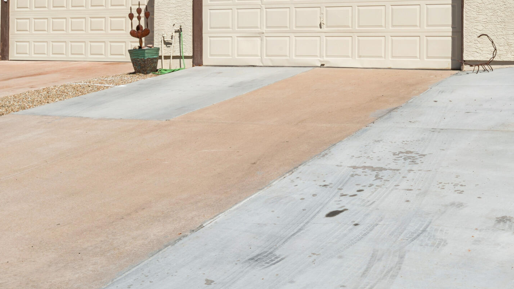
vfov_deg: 22.2
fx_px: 722
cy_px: 38
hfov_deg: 38.9
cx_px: 324
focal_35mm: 53
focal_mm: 24
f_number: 22
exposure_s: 1/60
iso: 100
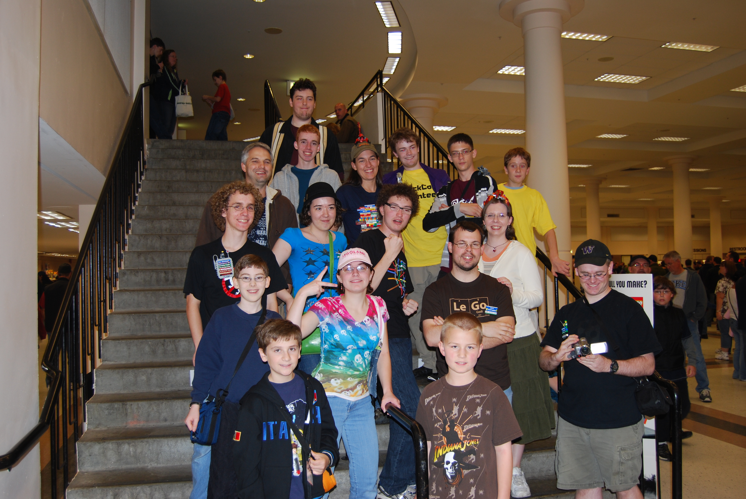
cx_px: 373
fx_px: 685
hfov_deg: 57.2
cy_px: 250
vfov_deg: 40.1
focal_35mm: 33
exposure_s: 1/60
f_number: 3.8
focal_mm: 22
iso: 200
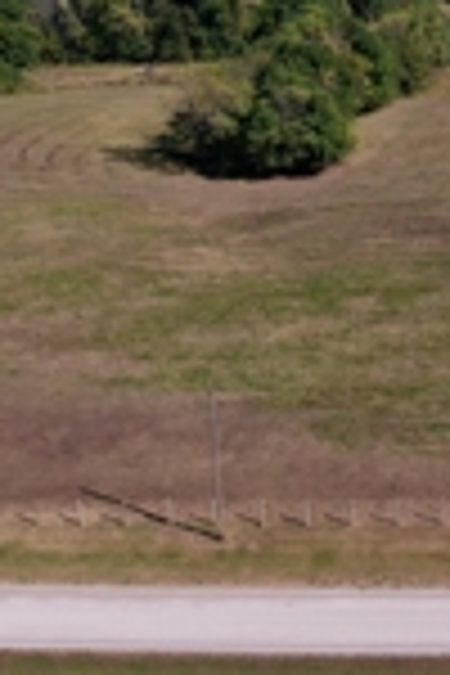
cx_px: 468
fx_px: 1237
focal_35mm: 66
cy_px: 81
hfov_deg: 19.9
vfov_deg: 29.4
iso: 100
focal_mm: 8.38
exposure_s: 1/80
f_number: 2.8
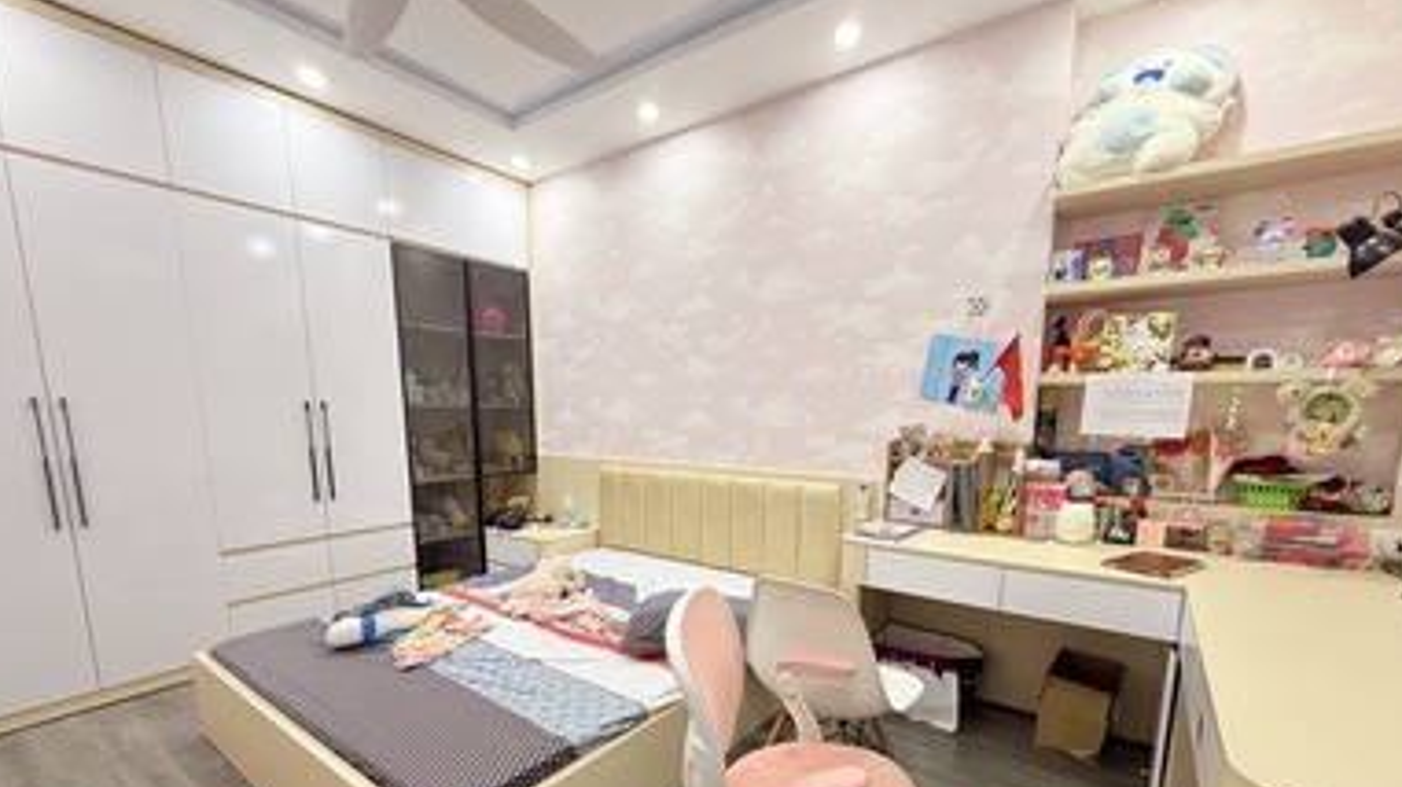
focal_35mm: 16
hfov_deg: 99.4
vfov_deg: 65.7
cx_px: 718
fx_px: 595
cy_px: 508
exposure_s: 1/50
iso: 200
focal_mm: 2.22
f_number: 2.2
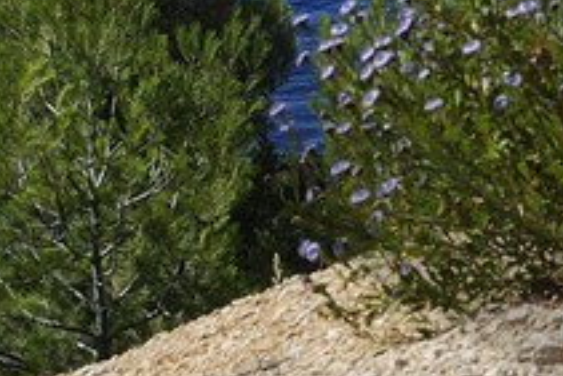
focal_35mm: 454
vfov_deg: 3.0
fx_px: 7105
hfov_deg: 4.5
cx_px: 977
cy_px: -651
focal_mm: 60
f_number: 10
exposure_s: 1/200
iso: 200
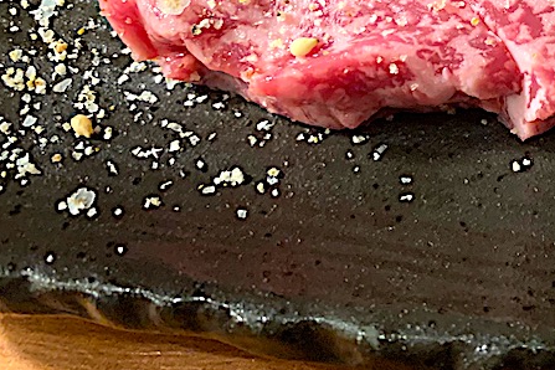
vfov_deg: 20.4
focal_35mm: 62
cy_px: -86
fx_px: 956
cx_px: 564
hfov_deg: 30.0
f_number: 1.8
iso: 250
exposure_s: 1/60
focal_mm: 4.25
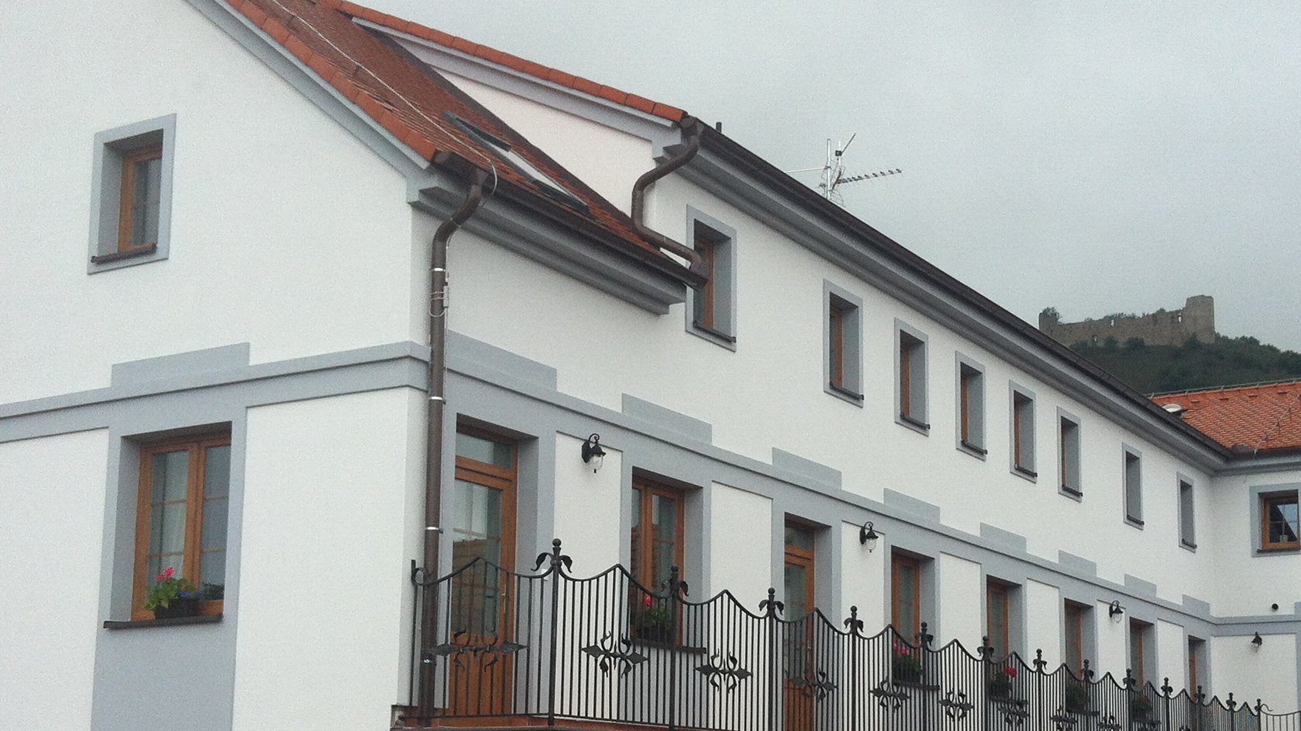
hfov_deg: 35.4
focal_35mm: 59
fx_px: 2035
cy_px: 563
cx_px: 758
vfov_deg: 20.2
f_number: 2.8
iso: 80
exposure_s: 1/463
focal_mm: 3.85
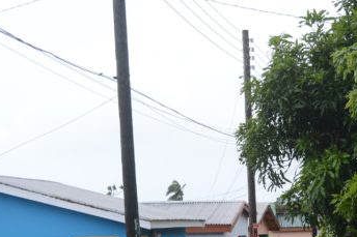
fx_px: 1194
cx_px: 293
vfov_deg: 11.1
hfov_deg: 16.9
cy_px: 319
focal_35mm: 120
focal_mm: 27
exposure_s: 1/125
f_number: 5.6
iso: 110
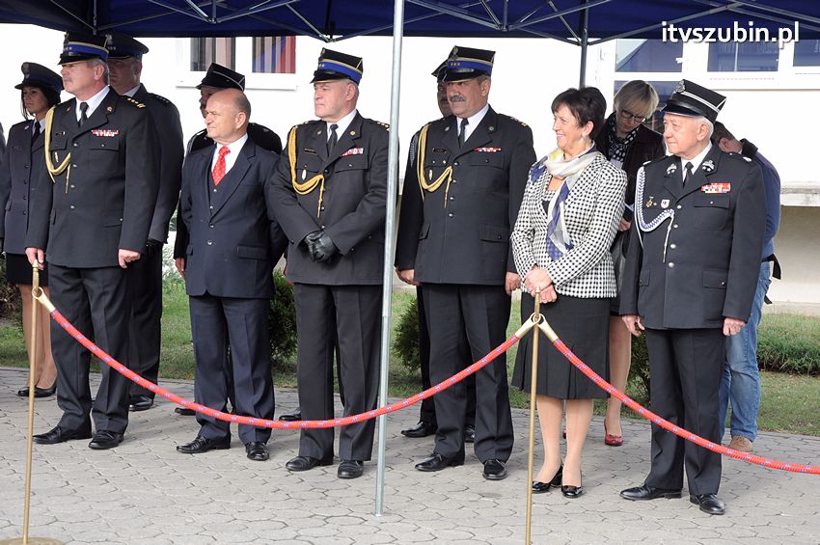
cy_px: 272
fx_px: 1638
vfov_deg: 18.9
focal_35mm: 72
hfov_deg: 28.1
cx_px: 410
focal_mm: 48
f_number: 8
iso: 500
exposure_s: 1/250
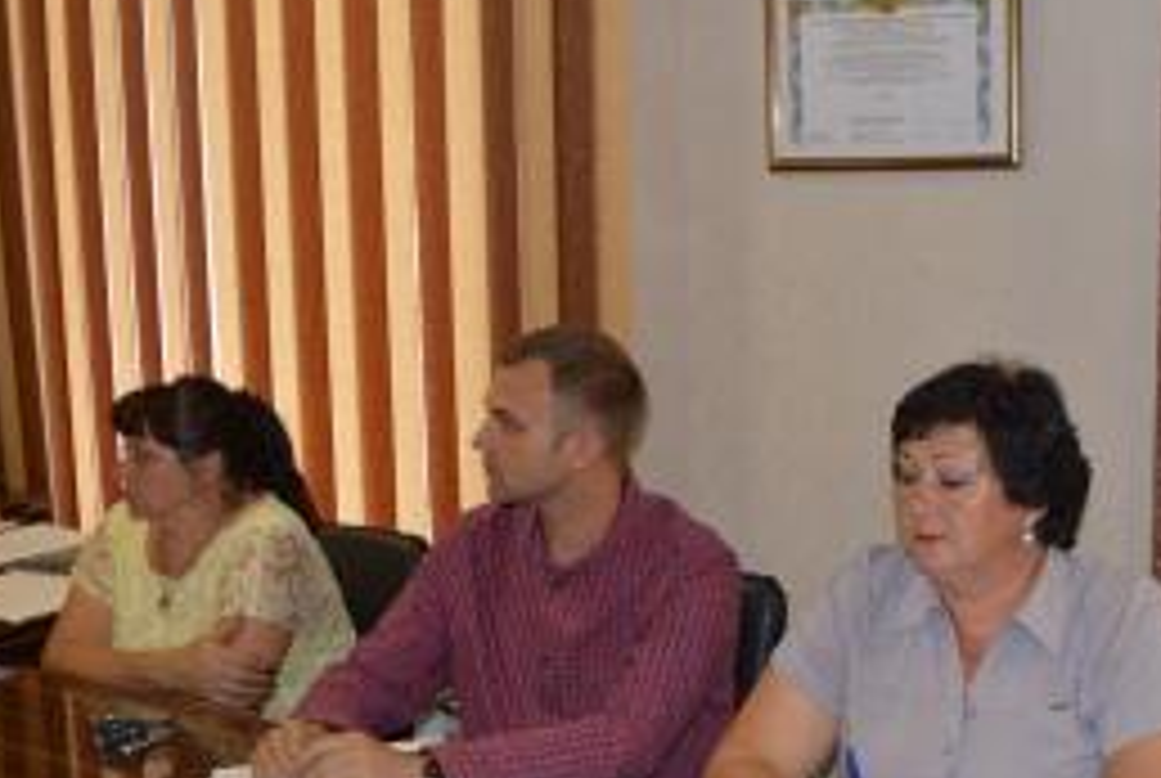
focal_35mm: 52
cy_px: 456
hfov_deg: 37.4
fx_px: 1680
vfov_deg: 26.1
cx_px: 832
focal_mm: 20
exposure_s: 1/30
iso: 200
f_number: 3.5
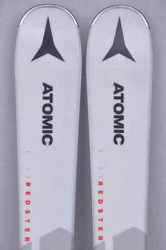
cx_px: 83
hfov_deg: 8.7
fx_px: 1092
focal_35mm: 158
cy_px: 125
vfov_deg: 13.1
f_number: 9.5
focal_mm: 105
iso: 3200
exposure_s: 1/125
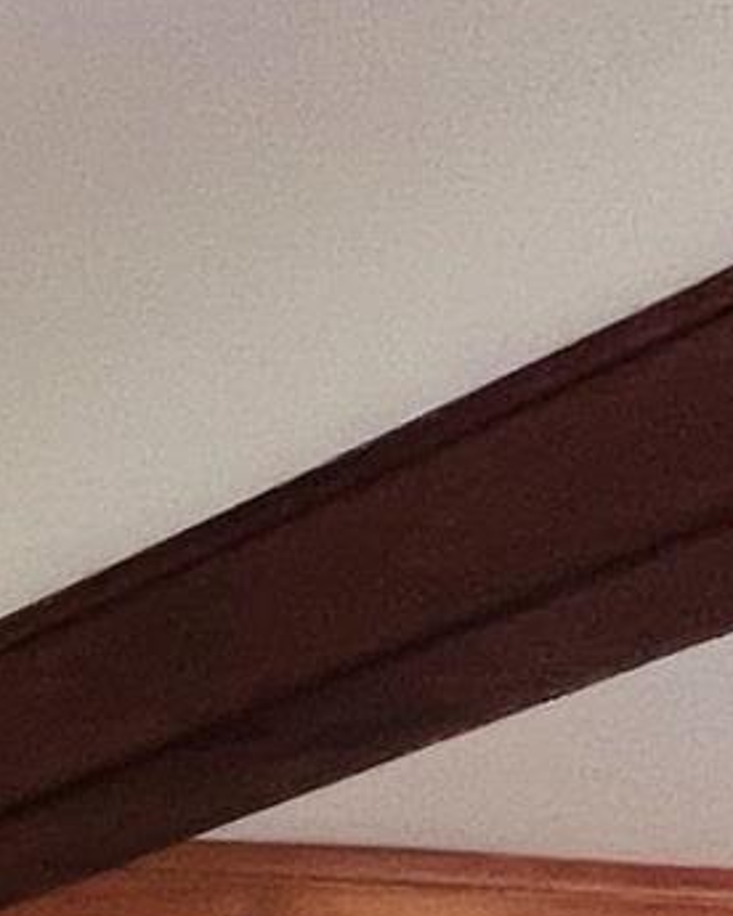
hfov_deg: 7.5
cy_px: 2143
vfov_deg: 13.1
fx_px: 3064
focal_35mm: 113
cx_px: -2425
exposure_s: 1/60
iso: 160
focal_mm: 1.57
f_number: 1.8
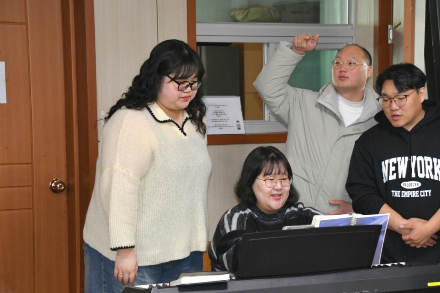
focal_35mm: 92
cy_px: 177
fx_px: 1124
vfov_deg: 14.8
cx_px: 271
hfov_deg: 22.1
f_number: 4.8
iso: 1600
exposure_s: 1/60.2
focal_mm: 46
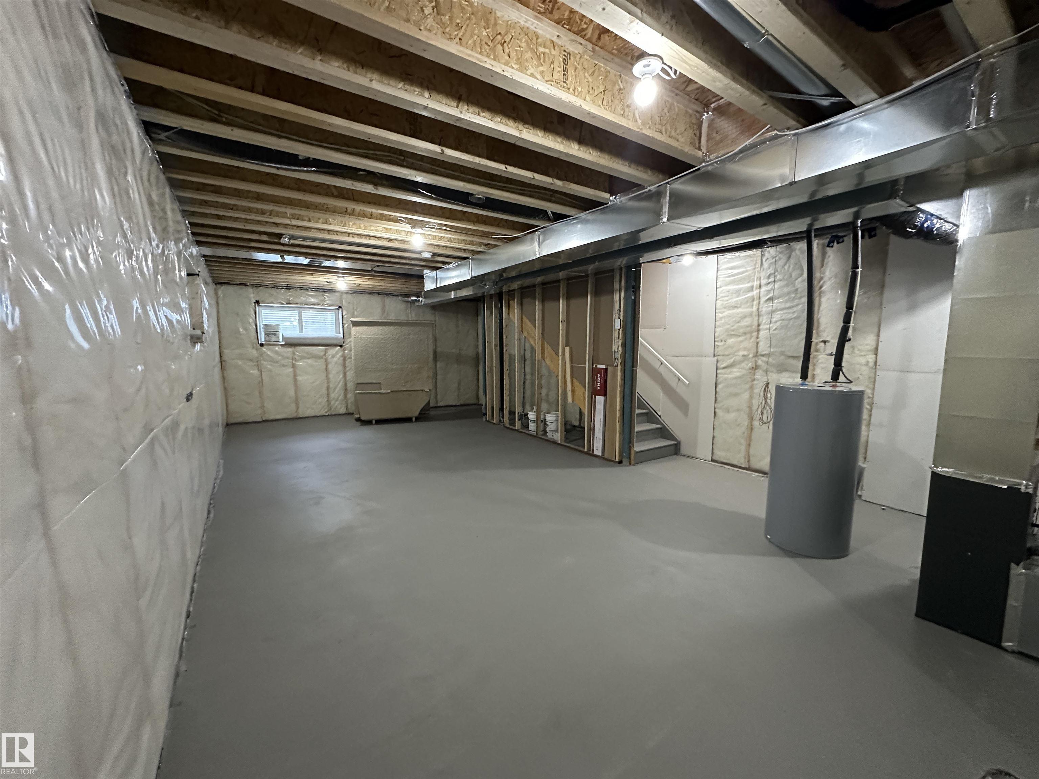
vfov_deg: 85.7
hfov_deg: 102.1
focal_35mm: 14
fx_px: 420
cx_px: 520
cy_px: 390
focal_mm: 2.22
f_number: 2.2
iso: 640
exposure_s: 1/60
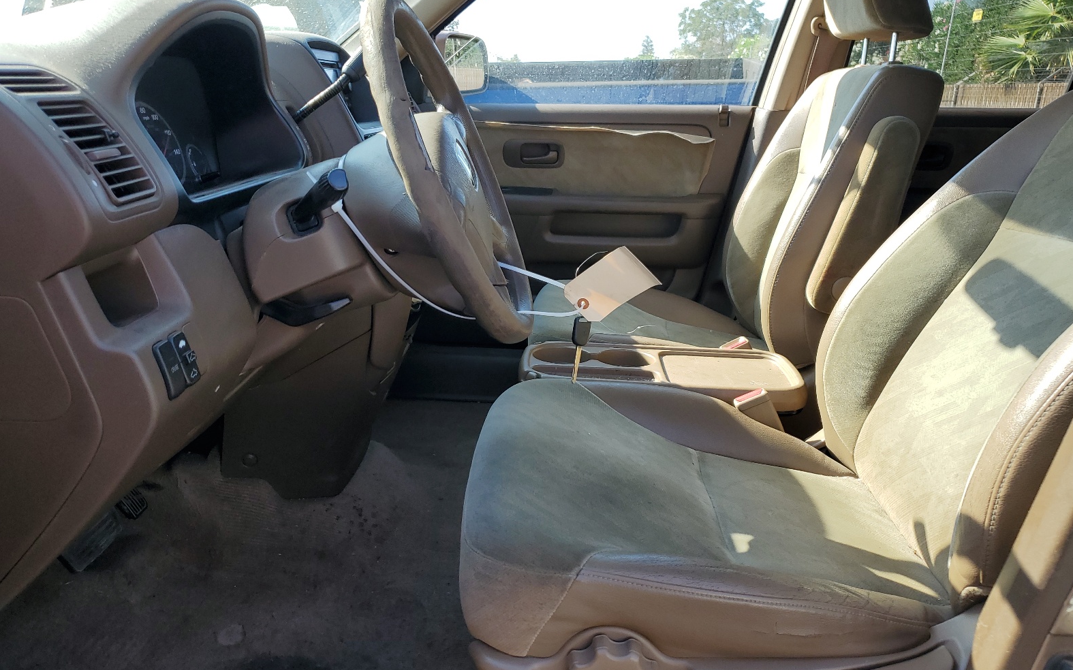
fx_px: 819
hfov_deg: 66.5
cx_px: 544
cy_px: 357
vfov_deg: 44.5
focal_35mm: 28
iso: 50
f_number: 1.5
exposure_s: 1/588
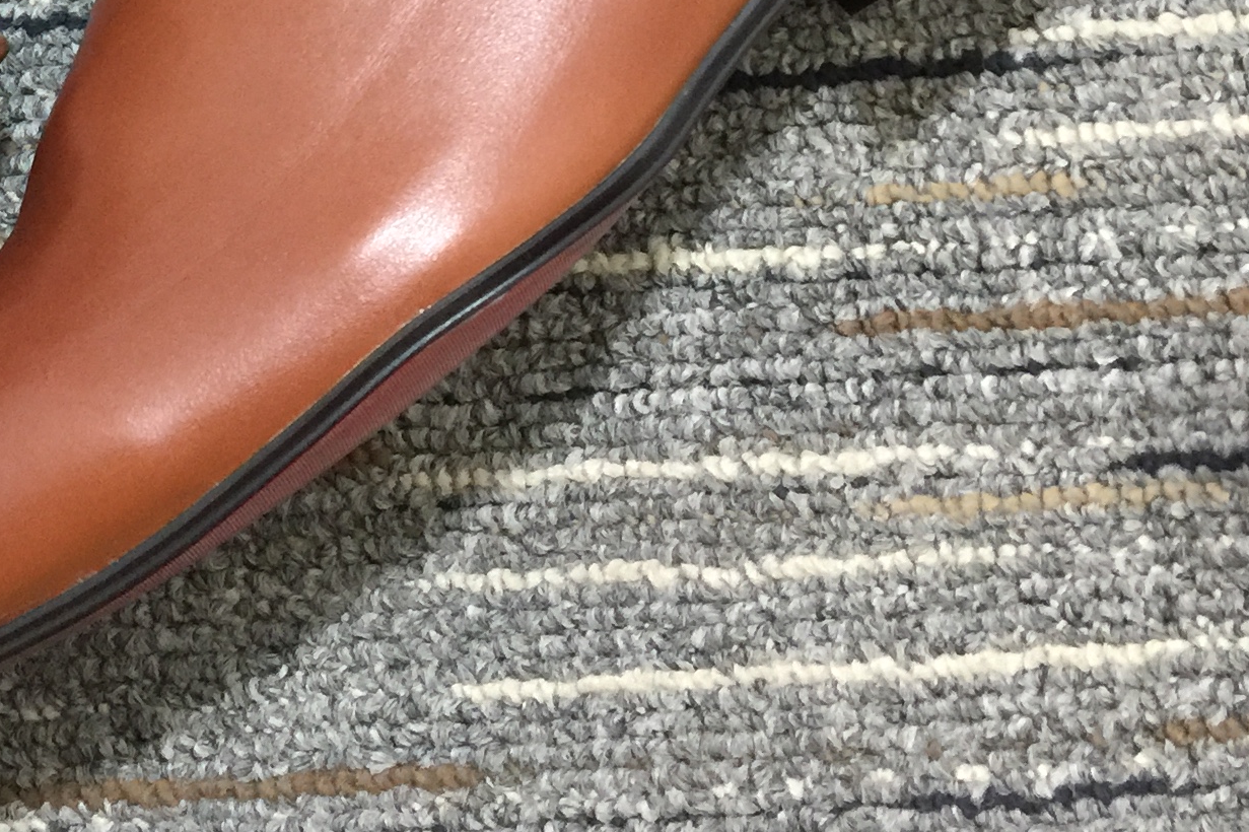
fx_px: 2775
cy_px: -280
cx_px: -56
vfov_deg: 16.1
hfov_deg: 24.0
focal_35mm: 80
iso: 100
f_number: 2.2
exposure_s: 1/10
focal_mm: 4.15
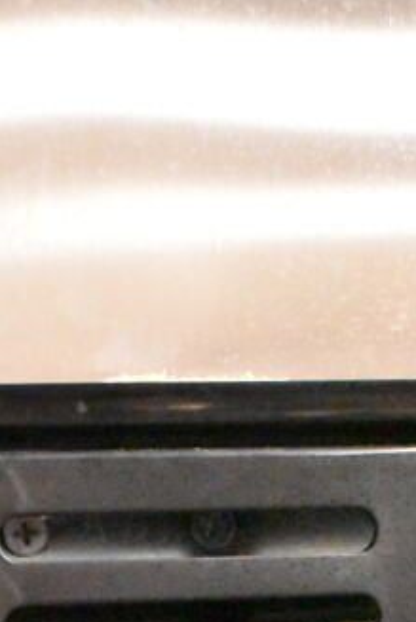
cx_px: 150
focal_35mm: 104
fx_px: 1807
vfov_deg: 18.6
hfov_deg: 13.1
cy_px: 741
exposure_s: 1/125
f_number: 4
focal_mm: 25
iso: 25600
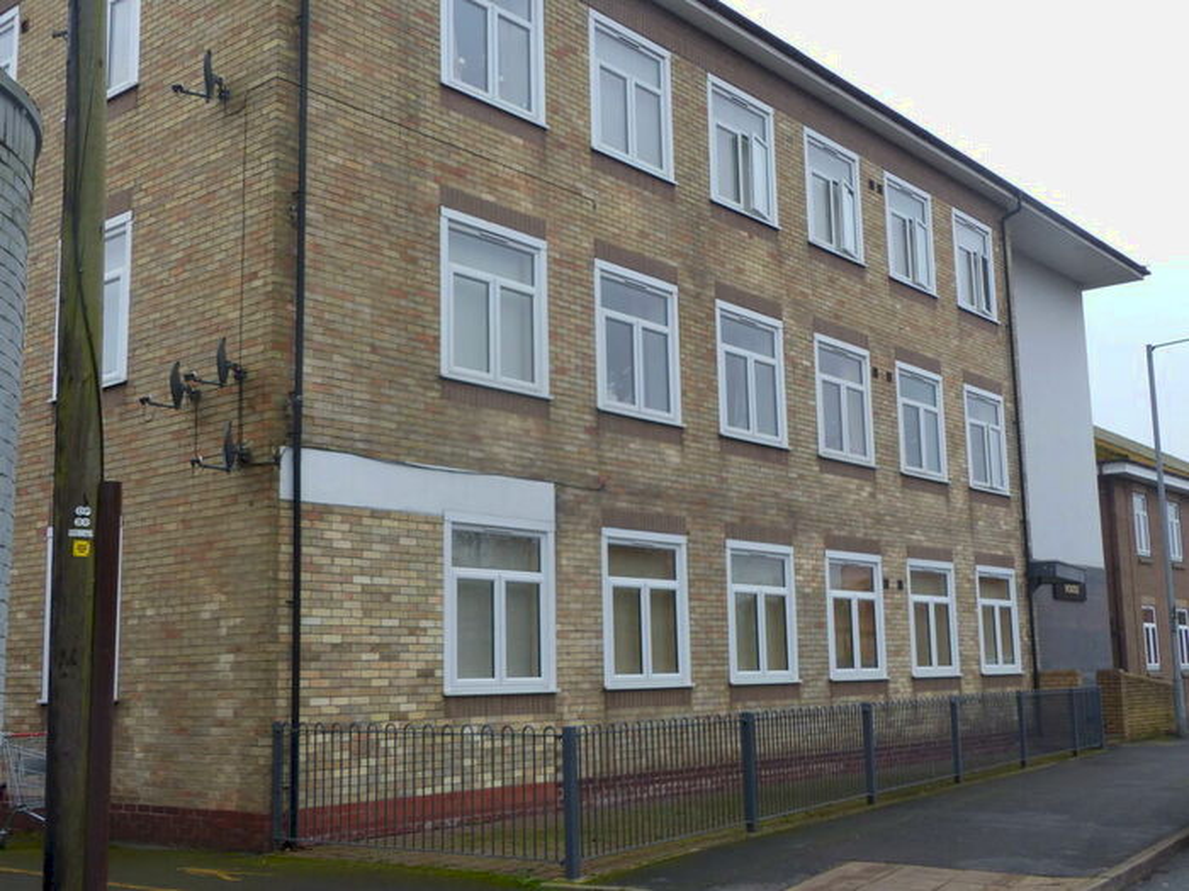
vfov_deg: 36.0
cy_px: 446
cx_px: 594
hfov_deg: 46.8
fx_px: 1374
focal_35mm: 40
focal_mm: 7.1
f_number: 3.5
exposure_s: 1/125
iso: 100
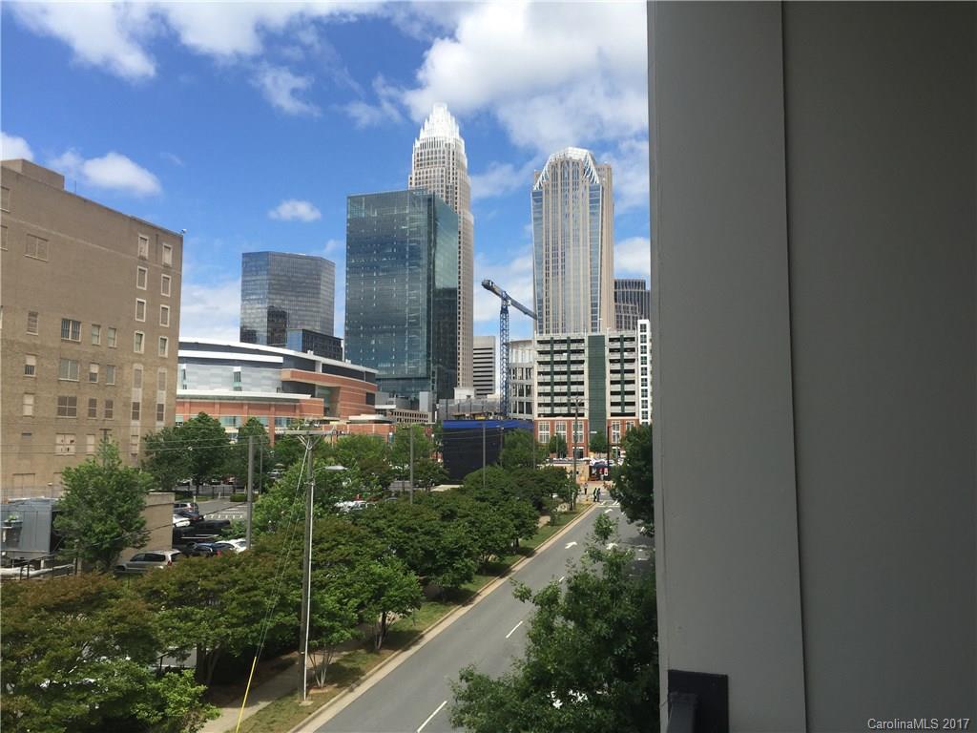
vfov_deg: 48.2
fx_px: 818
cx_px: 488
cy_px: 366
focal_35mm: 29
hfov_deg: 61.7
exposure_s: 1/1980
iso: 32
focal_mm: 4.15
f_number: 2.2
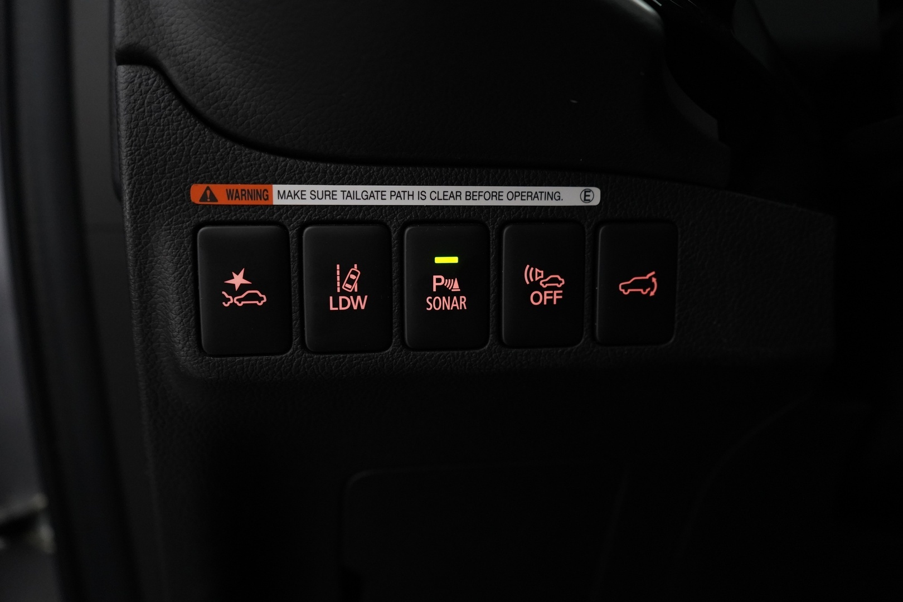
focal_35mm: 31
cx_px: 452
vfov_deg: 42.3
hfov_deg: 60.3
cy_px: 301
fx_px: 778
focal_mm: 31
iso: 4000
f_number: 4
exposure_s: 1/60
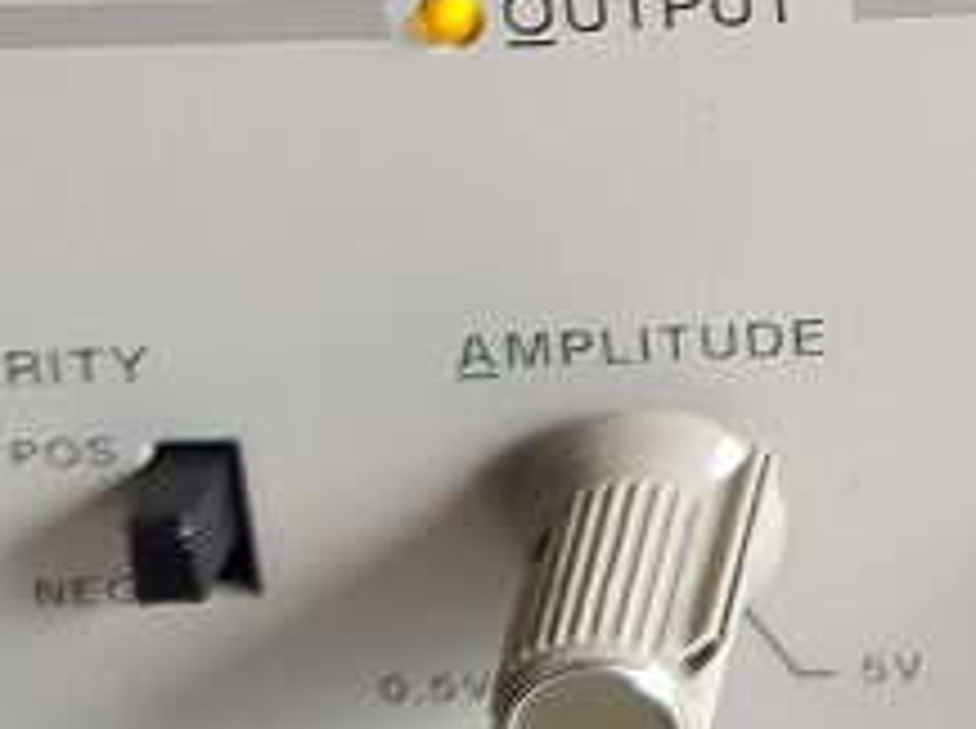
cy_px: -580
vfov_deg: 11.4
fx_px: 3406
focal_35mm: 121
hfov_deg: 14.5
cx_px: 1723
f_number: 1.7
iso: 80
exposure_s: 1/100
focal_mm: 4.2
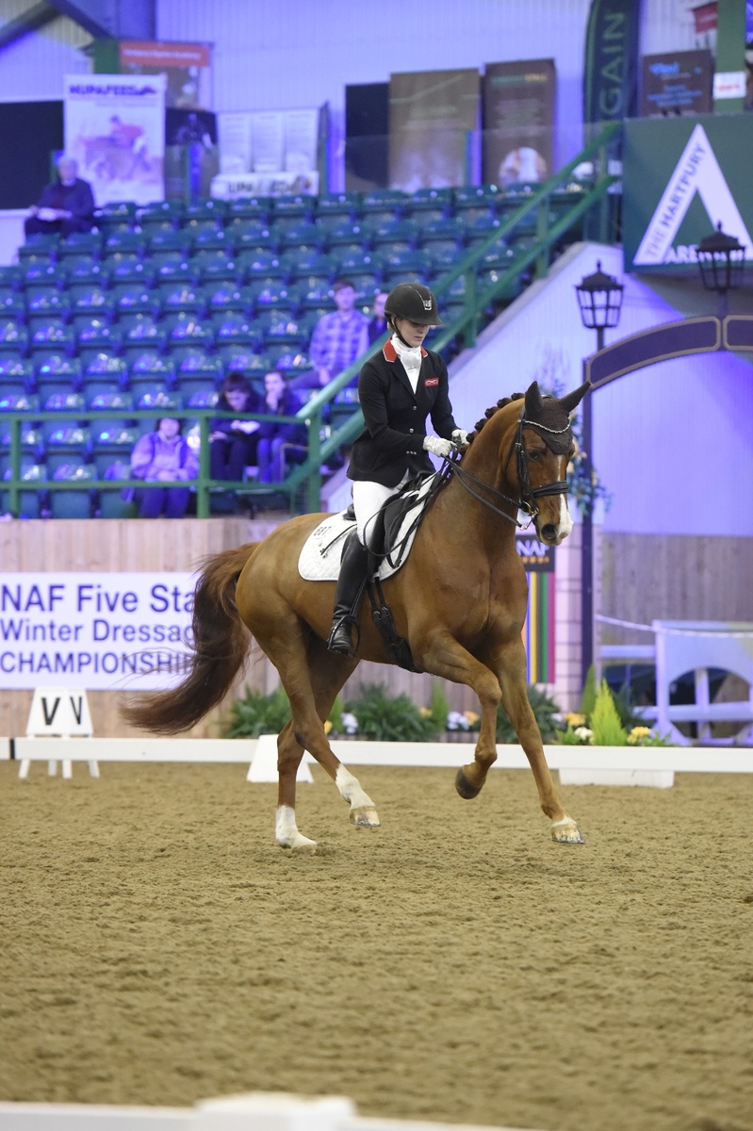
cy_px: 566
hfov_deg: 8.6
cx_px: 376
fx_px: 5024
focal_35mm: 160
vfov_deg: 12.8
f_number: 4
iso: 12800
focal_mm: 160
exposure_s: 1/500
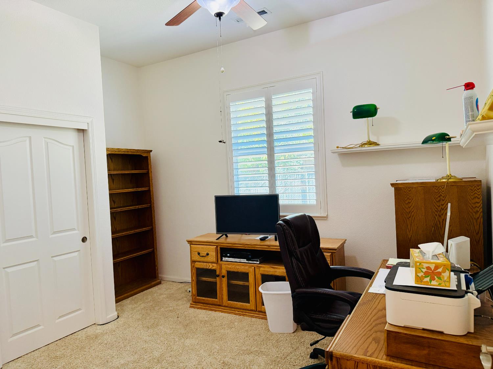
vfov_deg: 56.8
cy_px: 184
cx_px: 246
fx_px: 342
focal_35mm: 24
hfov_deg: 71.6
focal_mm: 6.76
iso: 320
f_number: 1.78
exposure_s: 1/120
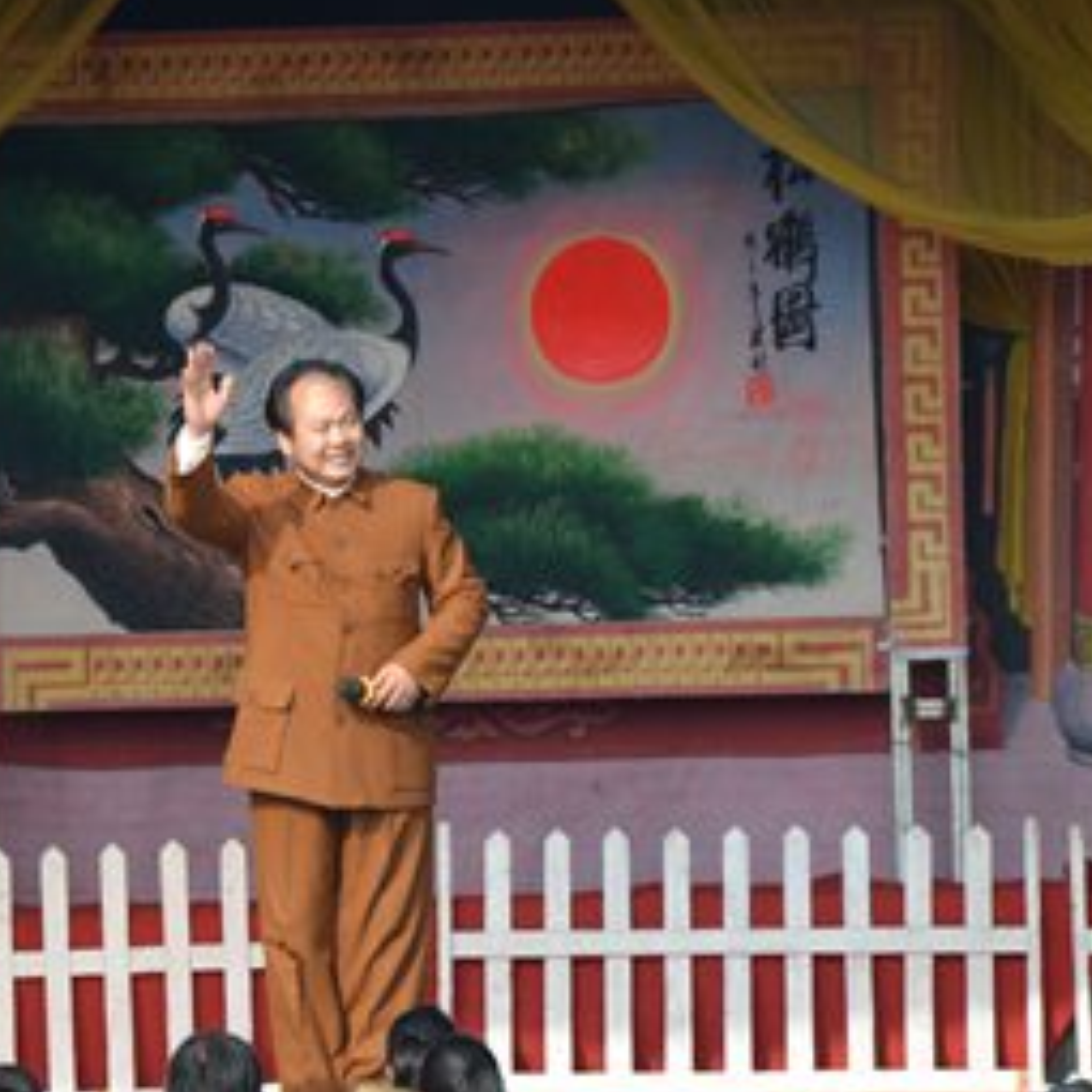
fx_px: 11956
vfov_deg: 5.2
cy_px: 662
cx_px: 206
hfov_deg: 5.2
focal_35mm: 335
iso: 200
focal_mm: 112
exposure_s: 1/250
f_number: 8
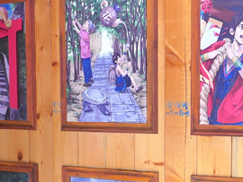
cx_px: 205
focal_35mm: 71
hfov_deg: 26.7
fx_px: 499
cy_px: 147
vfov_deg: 20.5
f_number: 2
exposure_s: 1/60
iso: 160
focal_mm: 15
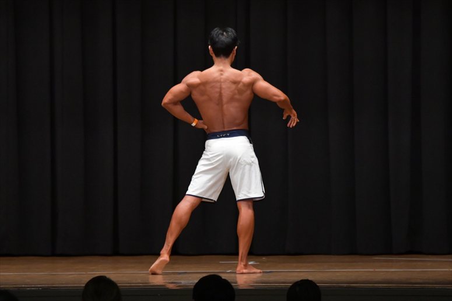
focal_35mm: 217
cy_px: 150
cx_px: 226
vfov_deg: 6.3
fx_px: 2723
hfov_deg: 9.5
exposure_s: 1/400
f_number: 5.6
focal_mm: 145
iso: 5000
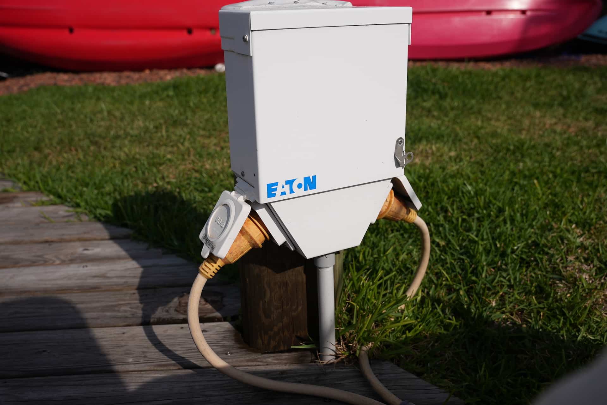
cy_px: 202
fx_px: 553
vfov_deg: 40.2
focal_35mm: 33
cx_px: 304
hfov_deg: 57.5
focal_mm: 32.8
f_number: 4.5
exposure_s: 1/1600
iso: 80
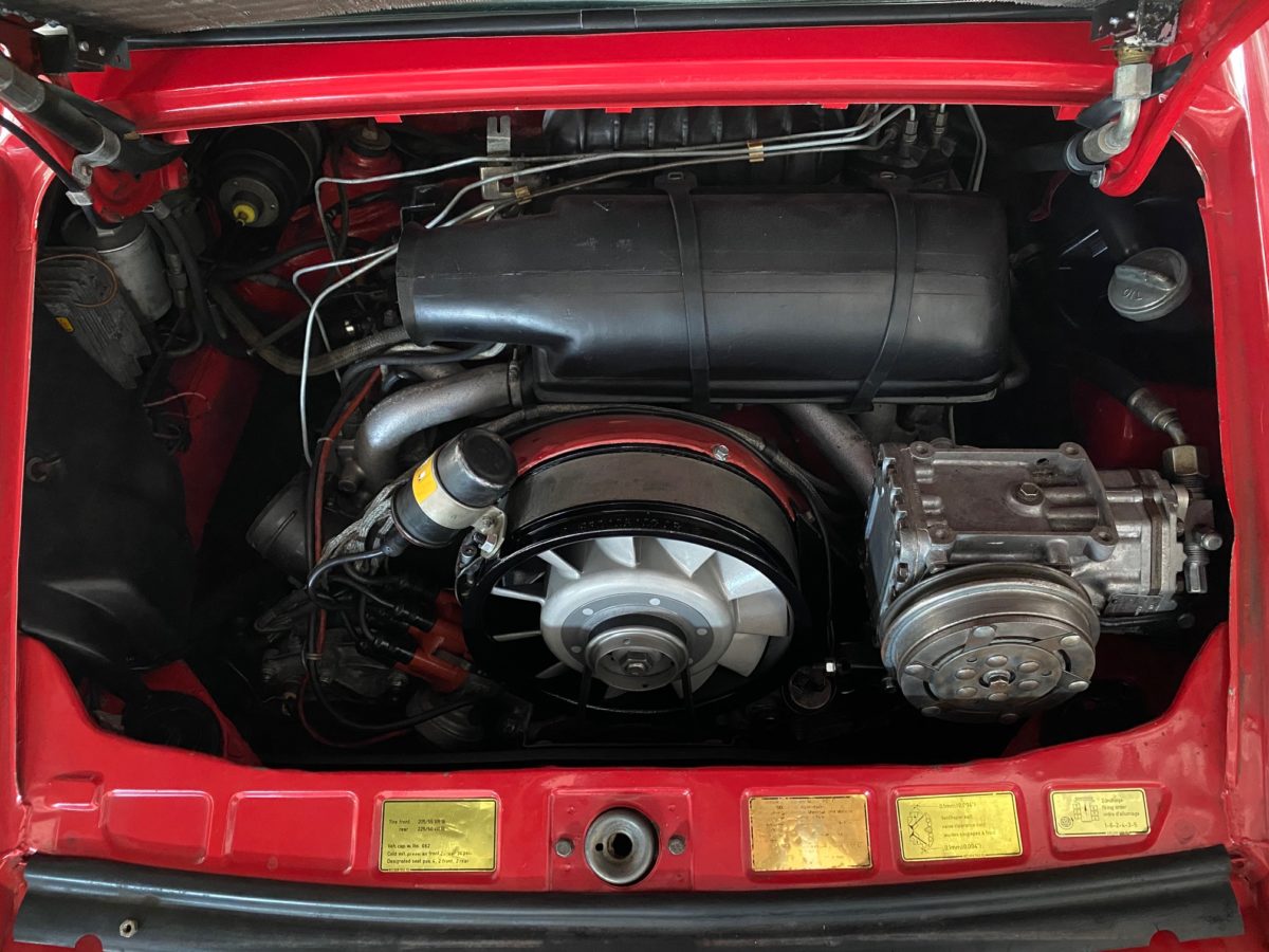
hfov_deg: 67.3
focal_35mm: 26
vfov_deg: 53.1
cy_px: 476
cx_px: 634
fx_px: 953
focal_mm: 4.25
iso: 800
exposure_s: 1/25
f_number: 1.8
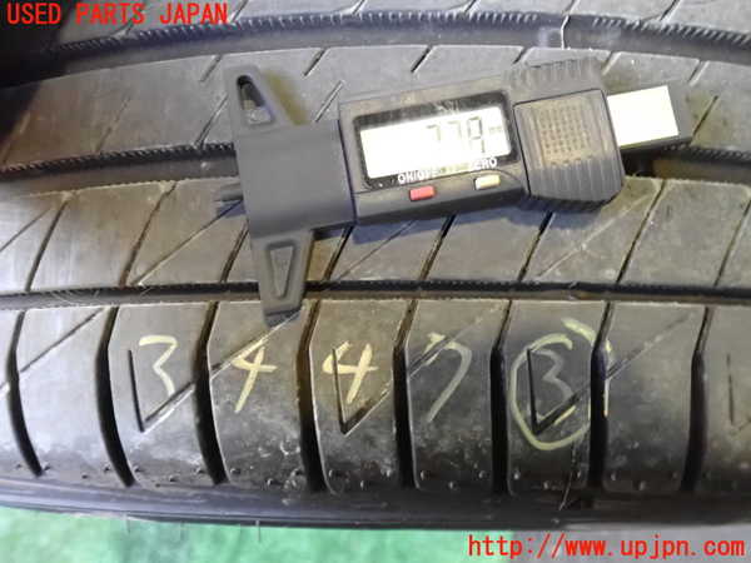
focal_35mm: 30
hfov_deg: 60.0
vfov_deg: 46.8
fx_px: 651
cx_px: 376
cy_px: 282
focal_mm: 5.4
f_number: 2.3
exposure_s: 1/100
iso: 2000
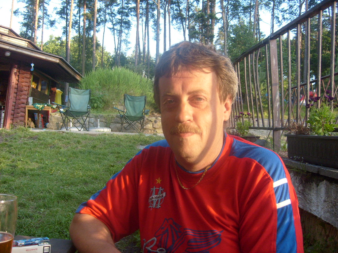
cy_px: 126
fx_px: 342
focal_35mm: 35
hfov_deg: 52.6
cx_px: 169
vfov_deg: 40.7
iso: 80
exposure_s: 1/180
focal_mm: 5.8
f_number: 2.8
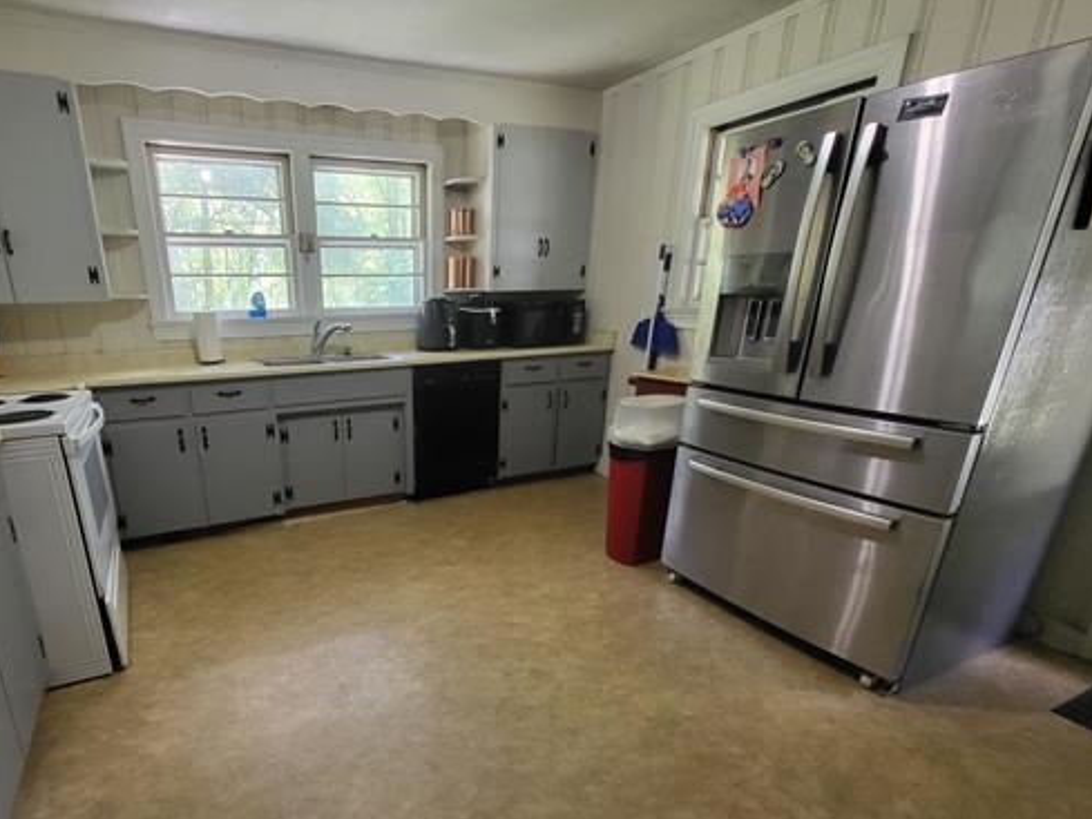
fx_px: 536
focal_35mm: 17
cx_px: 389
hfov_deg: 88.6
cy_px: 480
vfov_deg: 74.2
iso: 400
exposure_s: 1/60
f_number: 2.2
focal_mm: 1.74
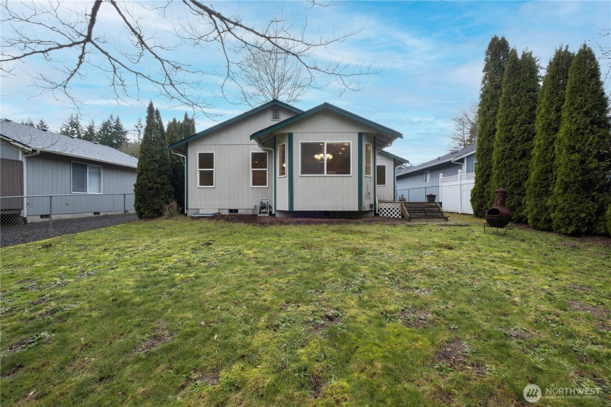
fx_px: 255
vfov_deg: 77.3
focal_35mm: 15
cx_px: 306
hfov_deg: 100.4
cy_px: 204
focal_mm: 10
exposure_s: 1/25
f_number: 8
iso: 400
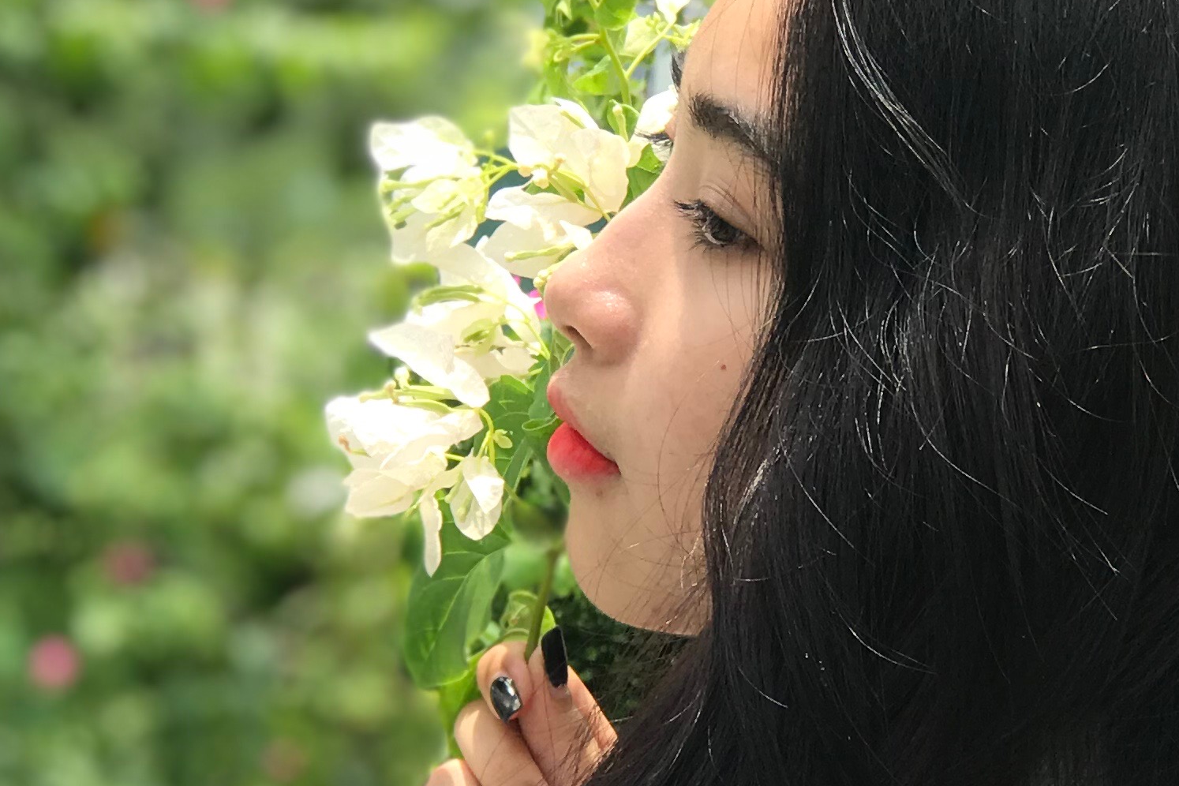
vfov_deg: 8.6
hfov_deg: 12.8
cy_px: 464
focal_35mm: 160
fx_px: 5240
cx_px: 846
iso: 20
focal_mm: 6.6
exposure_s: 1/314
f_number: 2.8
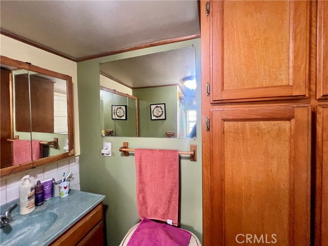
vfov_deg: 89.9
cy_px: 123
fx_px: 123
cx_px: 164
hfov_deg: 106.2
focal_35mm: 13
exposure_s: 1/60
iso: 400
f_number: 1.8
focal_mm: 1.57
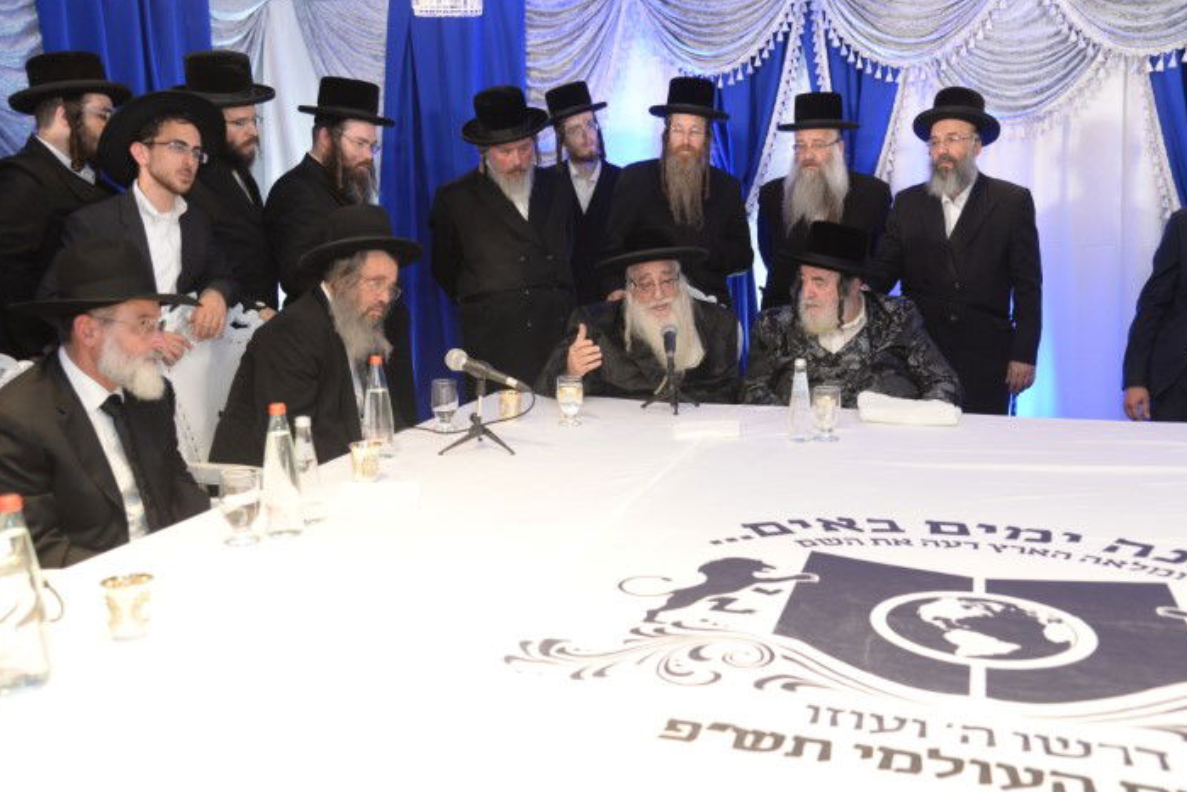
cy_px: 388
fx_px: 1154
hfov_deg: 54.4
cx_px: 599
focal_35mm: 35
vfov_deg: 37.9
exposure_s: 1/100
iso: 1600
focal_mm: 34
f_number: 4.5
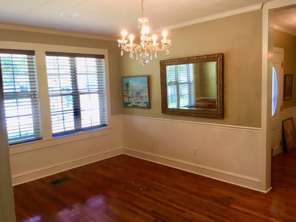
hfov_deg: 61.7
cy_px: 111
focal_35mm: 29
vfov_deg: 48.2
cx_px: 148
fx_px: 248
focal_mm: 4.15
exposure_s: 1/30
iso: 32
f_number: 2.2
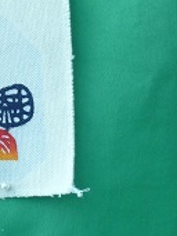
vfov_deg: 23.1
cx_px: -12
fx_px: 560
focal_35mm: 82
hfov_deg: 17.4
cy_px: 225
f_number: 3.5
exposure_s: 1/30
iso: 200
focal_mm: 6.3
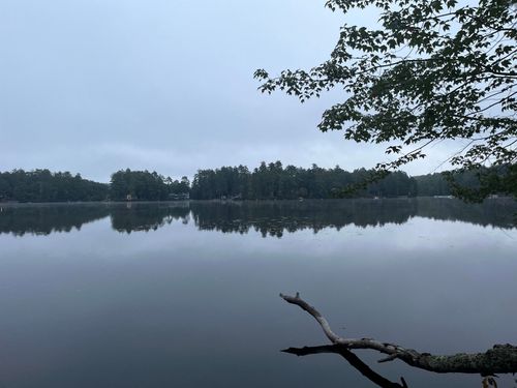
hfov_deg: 67.3
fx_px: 388
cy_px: 194
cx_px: 258
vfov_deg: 53.1
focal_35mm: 26
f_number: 1.6
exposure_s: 1/106
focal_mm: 5.1
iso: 125
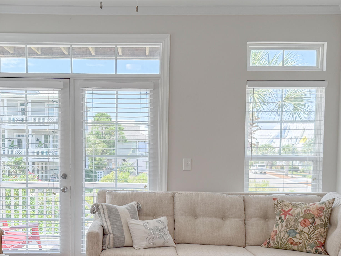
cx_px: 134
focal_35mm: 48
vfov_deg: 30.0
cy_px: 179
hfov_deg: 39.5
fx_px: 473
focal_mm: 6.76
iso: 100
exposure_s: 1/640
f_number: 1.8
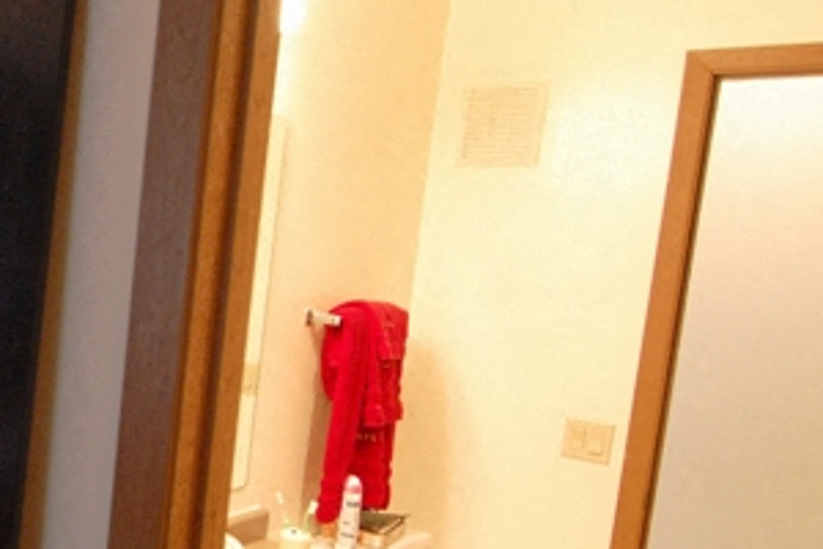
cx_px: -63
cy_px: 324
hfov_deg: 40.2
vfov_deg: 33.3
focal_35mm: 40
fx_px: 914
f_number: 3.5
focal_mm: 10
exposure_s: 1/25
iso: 800
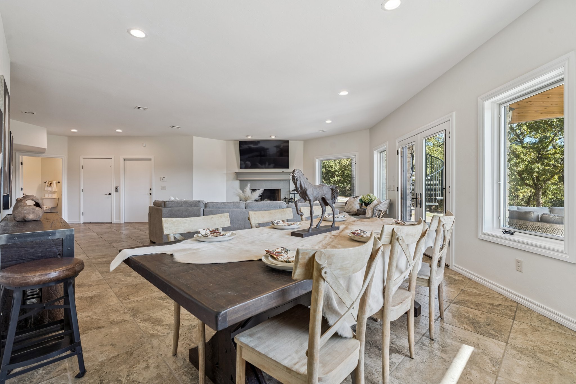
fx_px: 256
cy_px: 192
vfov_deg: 73.7
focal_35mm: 16
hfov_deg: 96.7
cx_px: 288
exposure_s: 1/160
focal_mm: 16
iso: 200
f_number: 7.1
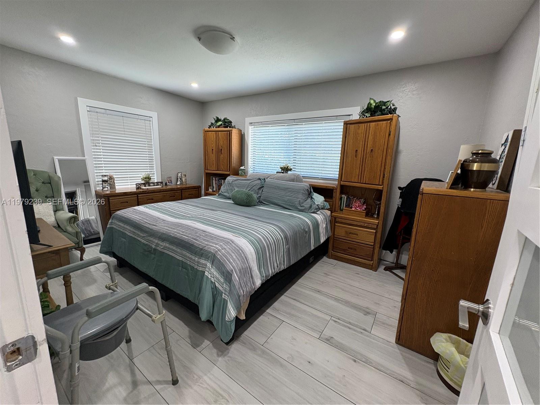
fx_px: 218
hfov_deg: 102.1
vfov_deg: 85.7
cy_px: 202
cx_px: 270
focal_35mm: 14
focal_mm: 2.22
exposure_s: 1/60
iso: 200
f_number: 2.2
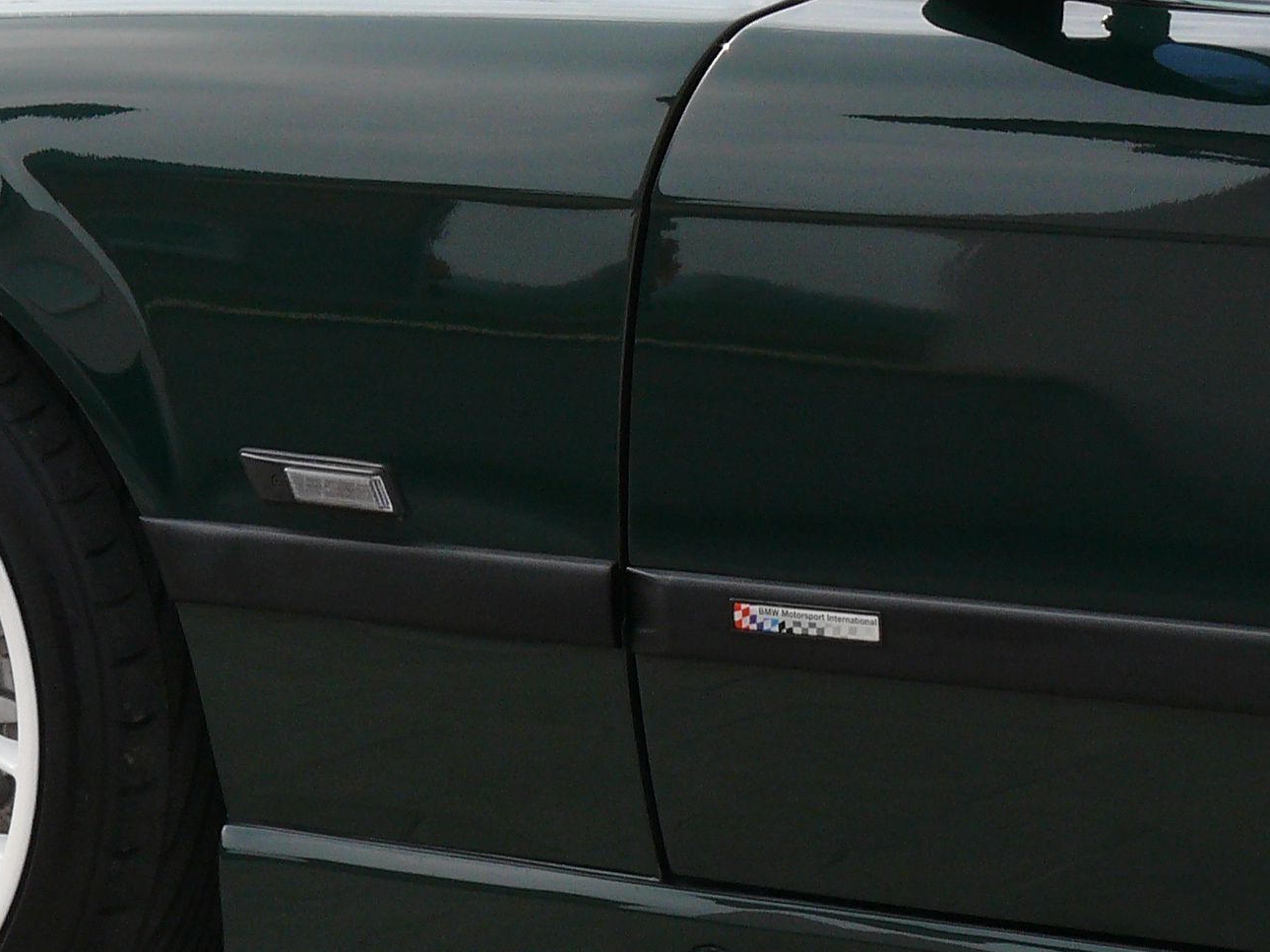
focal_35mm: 399
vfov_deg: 3.7
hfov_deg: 5.0
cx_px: 73
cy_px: 598
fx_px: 14636
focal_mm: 29.9
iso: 100
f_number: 5
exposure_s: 1/200
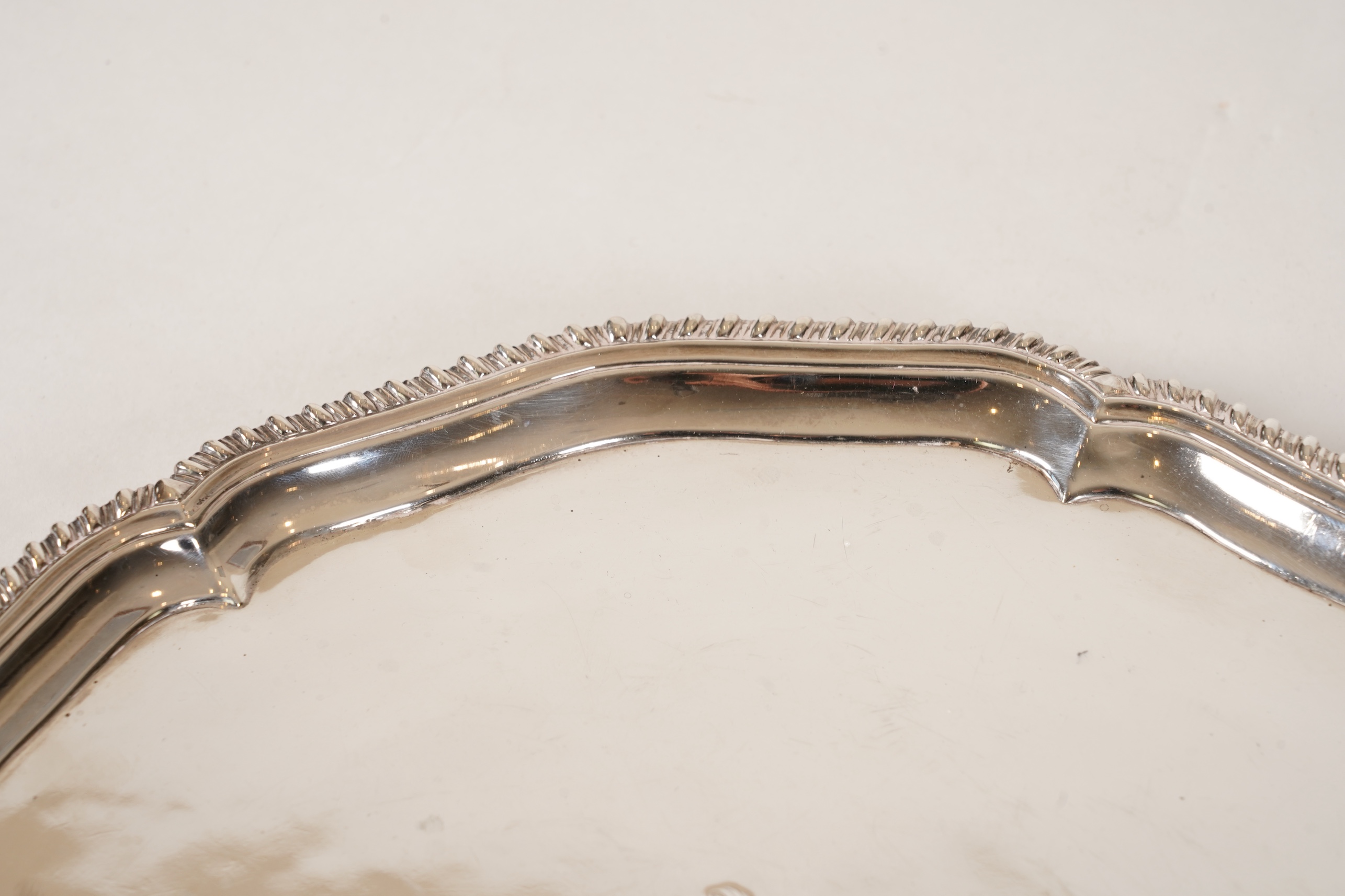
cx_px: 672
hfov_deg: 19.5
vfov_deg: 13.0
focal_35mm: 105
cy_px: 448
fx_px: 3923
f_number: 11
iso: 500
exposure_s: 1/125
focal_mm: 105
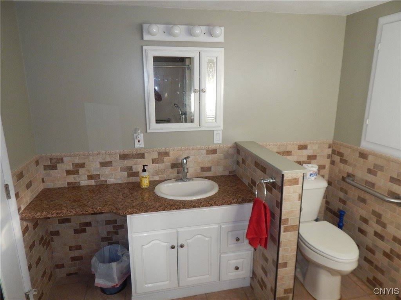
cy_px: 150
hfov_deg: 73.9
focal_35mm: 23
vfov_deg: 58.9
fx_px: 266
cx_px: 200
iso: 200
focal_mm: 4
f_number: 3
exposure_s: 1/30
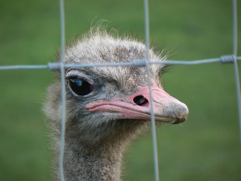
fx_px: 3008
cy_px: 90
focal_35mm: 432
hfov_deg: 4.6
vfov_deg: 3.4
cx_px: 120
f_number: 3.3
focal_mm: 72
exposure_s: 1/50
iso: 80
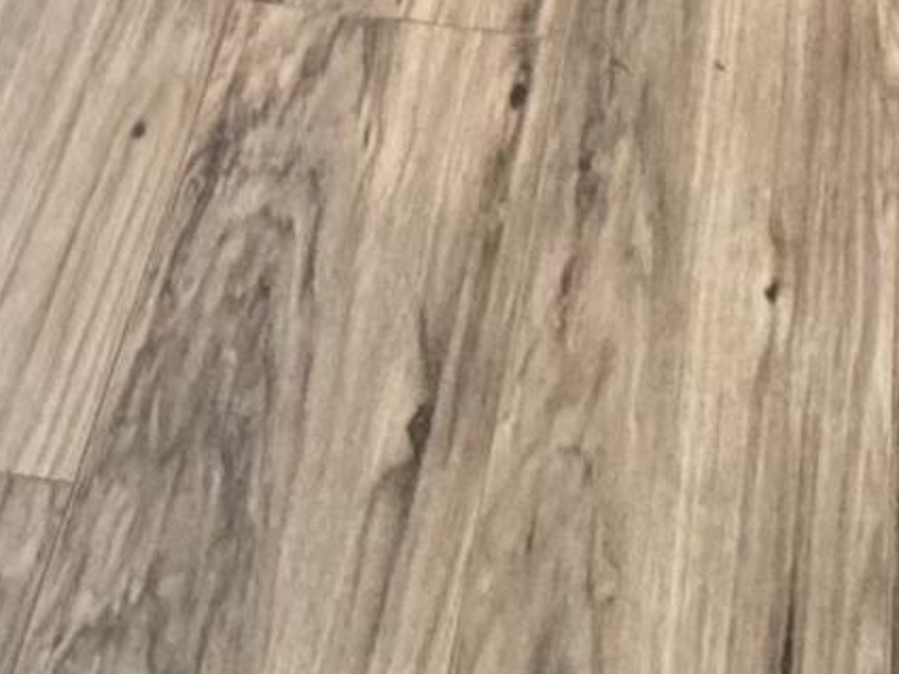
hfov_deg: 19.7
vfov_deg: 9.6
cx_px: 640
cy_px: -1604
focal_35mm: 99
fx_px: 2571
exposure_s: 1/60
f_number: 2.2
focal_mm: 2.22
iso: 400
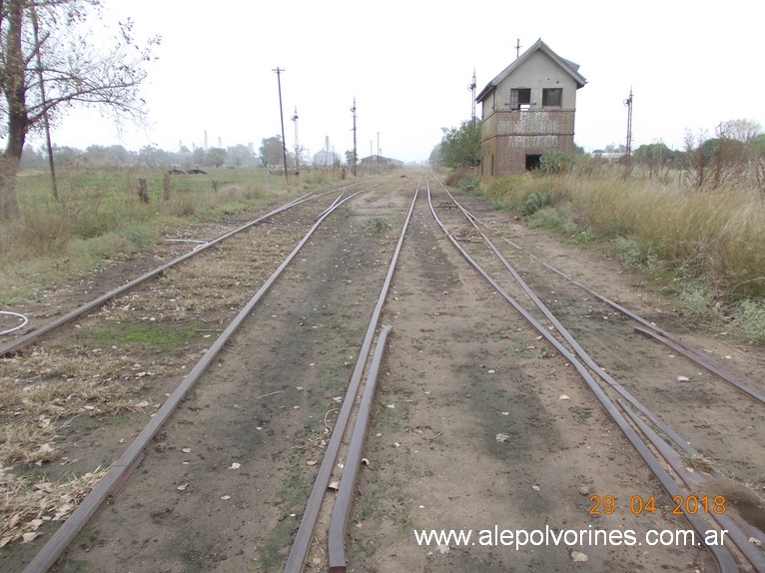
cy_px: 286
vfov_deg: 49.7
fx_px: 619
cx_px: 382
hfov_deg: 63.5
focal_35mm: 28
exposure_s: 1/200
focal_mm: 4
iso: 80
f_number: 2.7
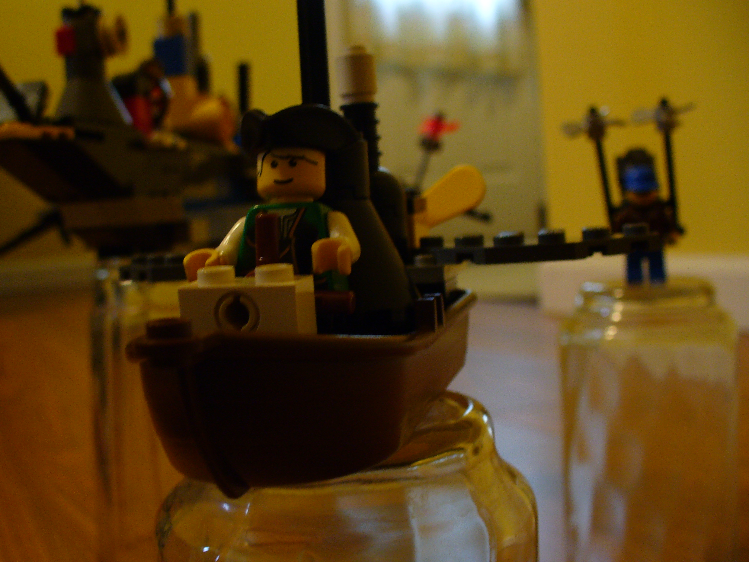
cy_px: 261
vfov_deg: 34.3
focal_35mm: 42
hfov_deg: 44.7
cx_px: 324
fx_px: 909
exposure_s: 1/8
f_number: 2.8
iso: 100
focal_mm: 6.1
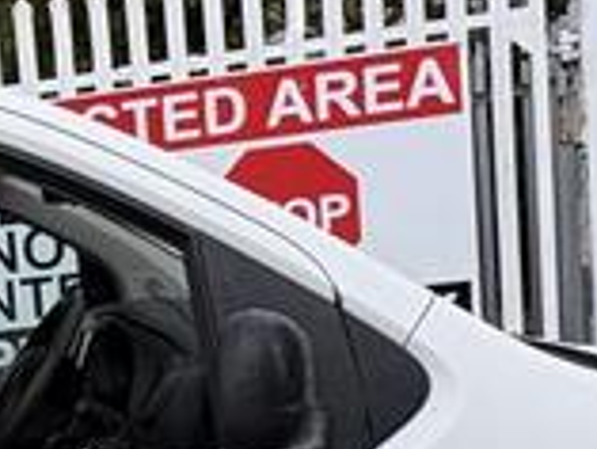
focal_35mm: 80
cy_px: 468
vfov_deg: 17.9
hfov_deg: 21.7
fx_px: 1381
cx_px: -202
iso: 40
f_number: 2.2
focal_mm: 2.22
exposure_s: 1/451
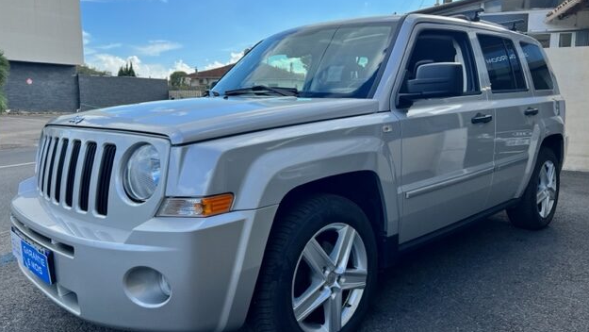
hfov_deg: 66.0
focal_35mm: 29
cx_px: 297
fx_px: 453
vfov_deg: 40.2
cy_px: 161
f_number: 1.5
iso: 50
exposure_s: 1/1779
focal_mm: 5.7
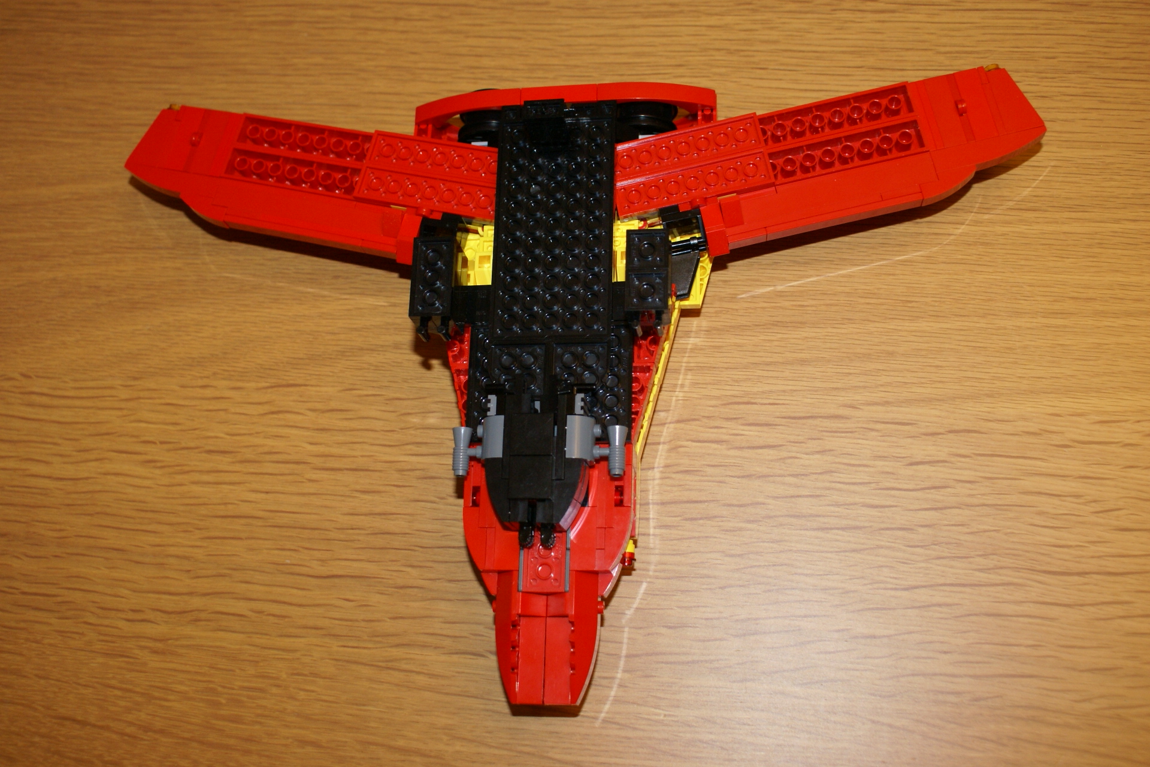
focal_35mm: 39
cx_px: 575
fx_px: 1246
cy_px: 384
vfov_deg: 34.2
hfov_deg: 49.6
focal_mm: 26
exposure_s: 1/60
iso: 400
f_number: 4.5
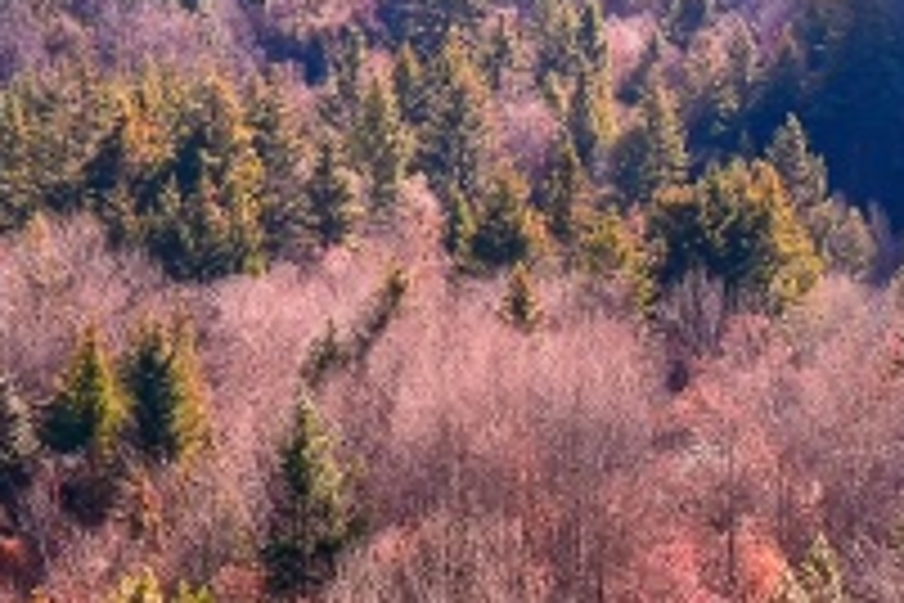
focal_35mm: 188
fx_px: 4721
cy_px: 900
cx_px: 1124
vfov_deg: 7.2
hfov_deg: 10.7
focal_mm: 35
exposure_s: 1/125
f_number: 8
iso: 100
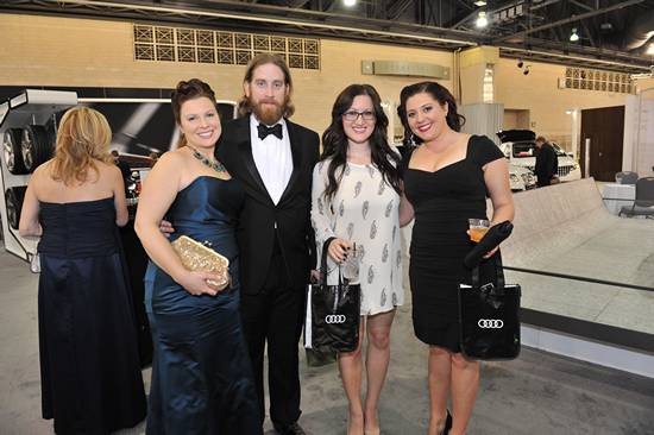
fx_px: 436
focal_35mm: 24
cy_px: 218
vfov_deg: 53.1
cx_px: 327
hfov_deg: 73.8
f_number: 5
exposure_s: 1/100
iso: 1250
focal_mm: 24
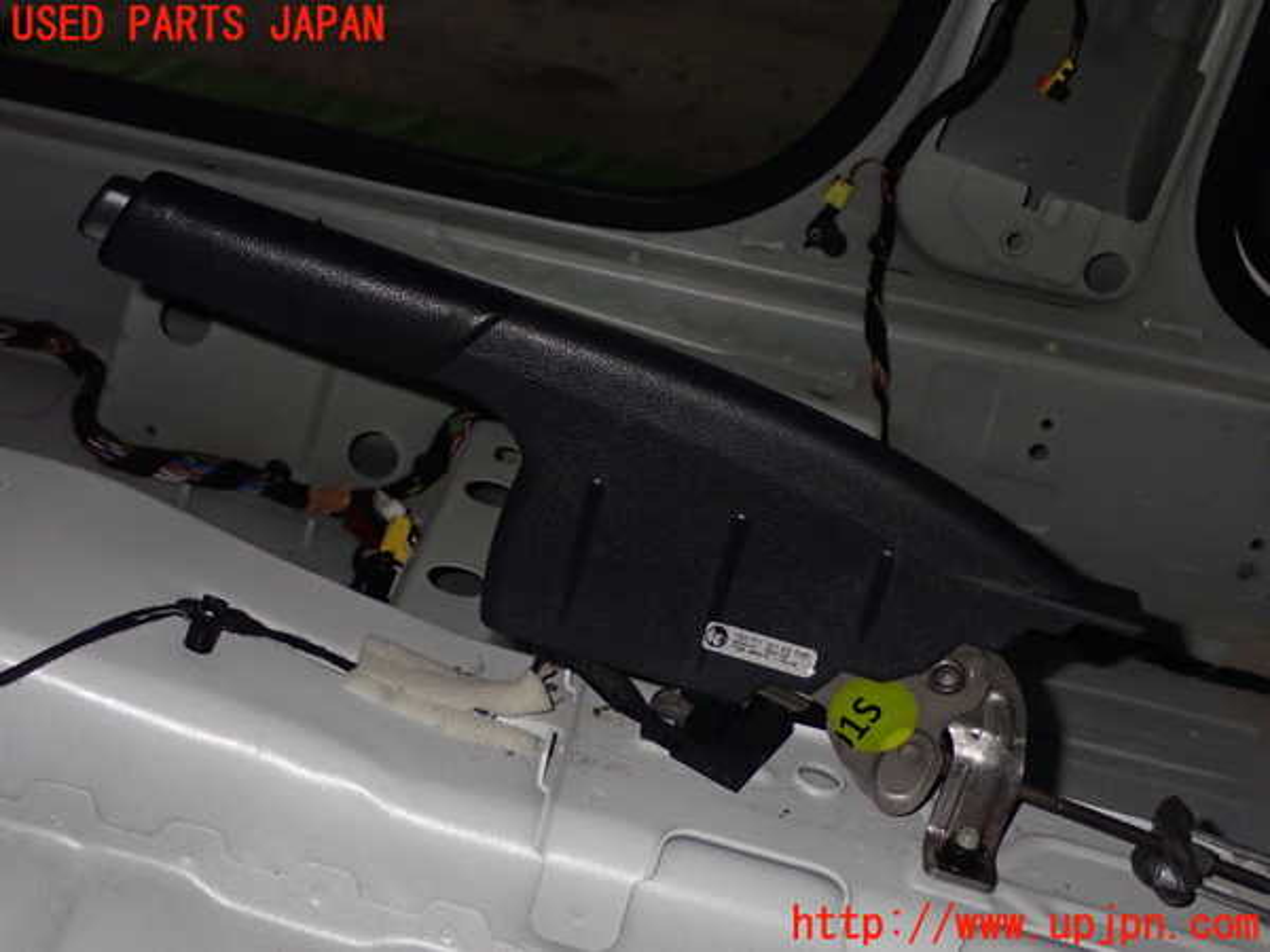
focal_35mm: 58
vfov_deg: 25.2
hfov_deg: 33.2
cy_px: 476
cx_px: 635
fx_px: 2128
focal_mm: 10.35
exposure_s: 1/60
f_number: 10
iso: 800
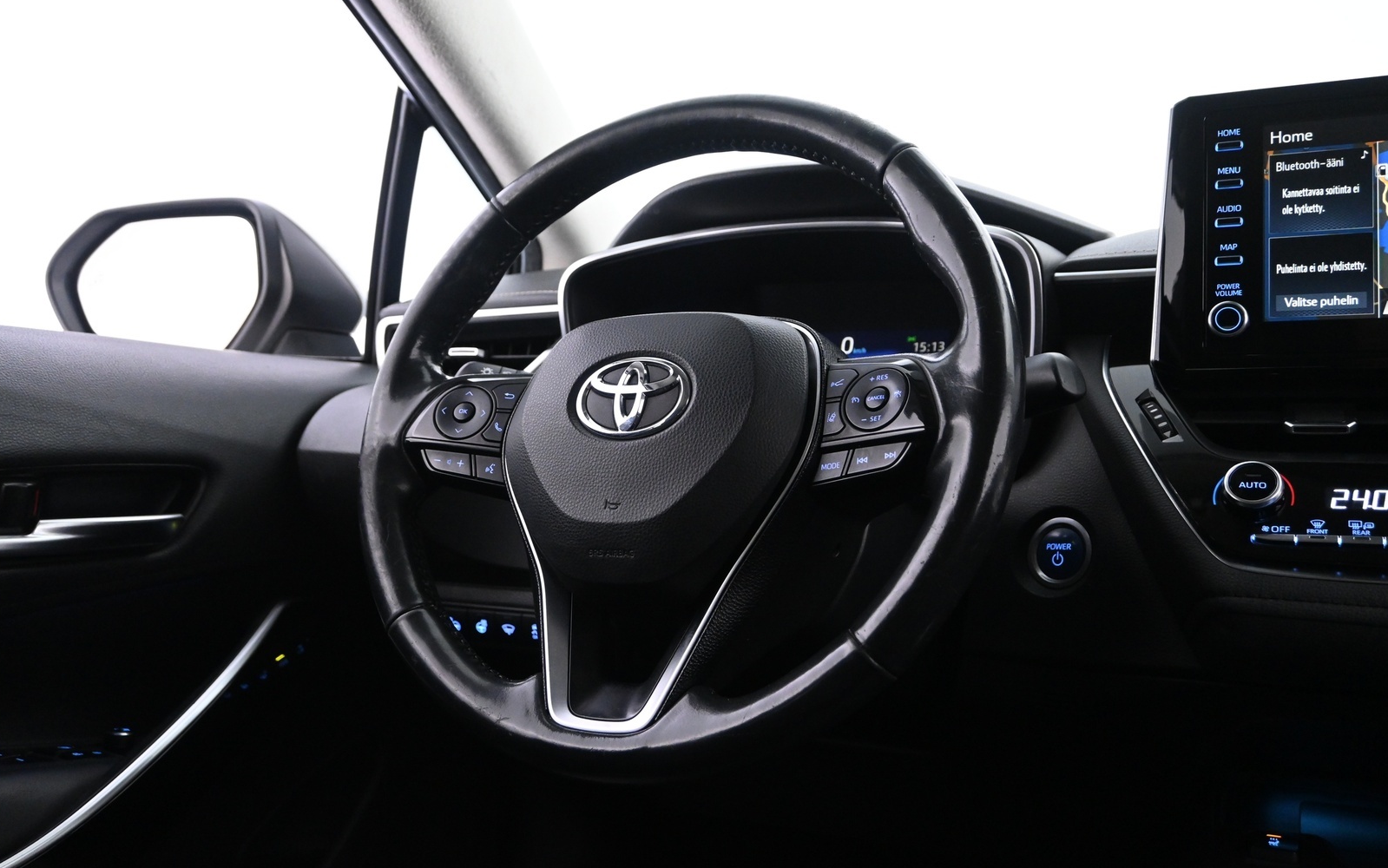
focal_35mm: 33
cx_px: 690
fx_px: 1230
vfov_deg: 38.9
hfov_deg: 58.9
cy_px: 420
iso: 2500
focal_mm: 21
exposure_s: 1/30
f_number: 4
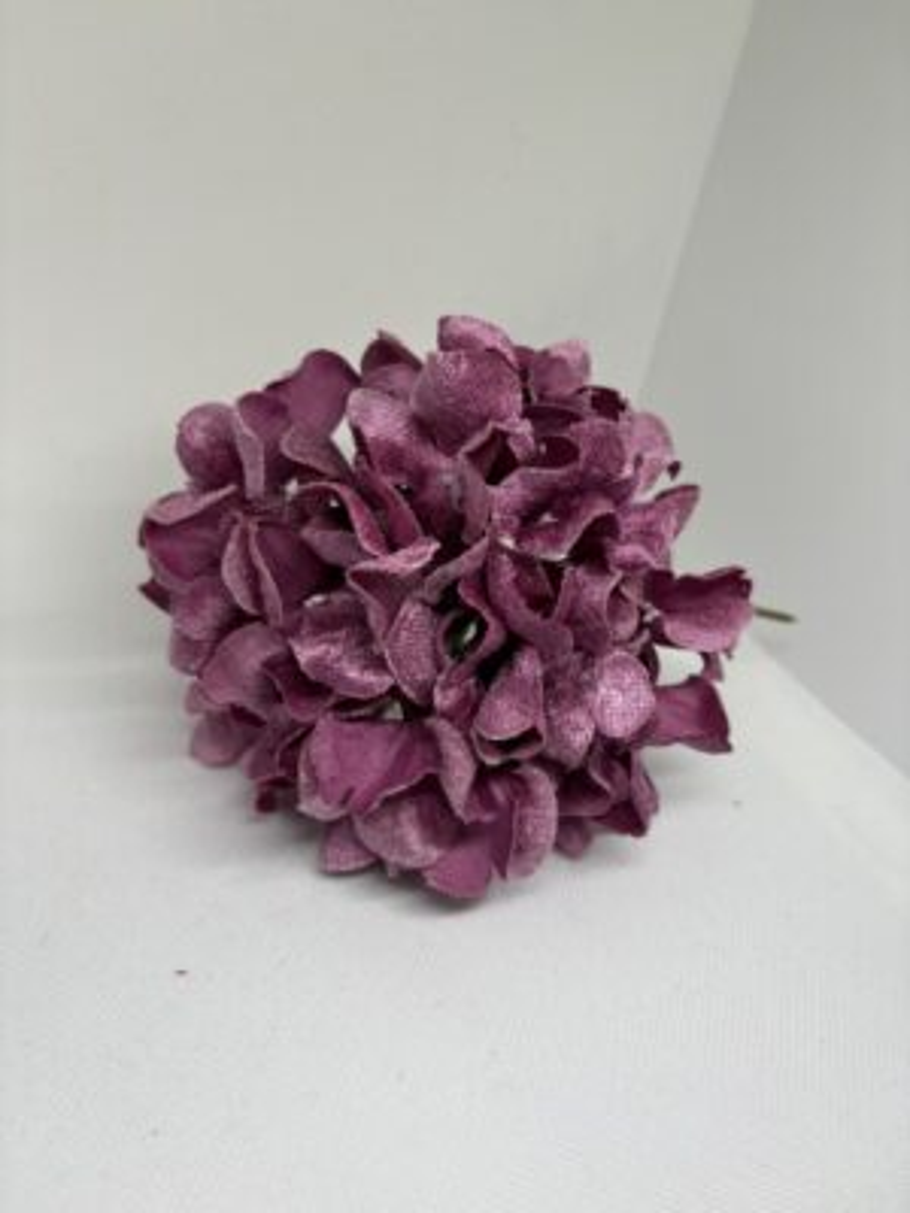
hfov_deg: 53.1
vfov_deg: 67.3
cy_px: 606
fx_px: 911
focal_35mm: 26
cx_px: 455
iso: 40
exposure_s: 1/185
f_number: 1.6
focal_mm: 5.96
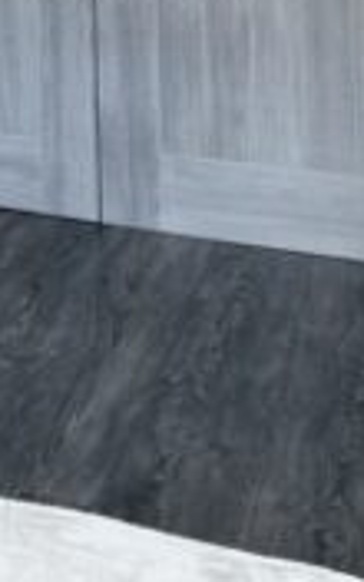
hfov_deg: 12.3
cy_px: -271
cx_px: -453
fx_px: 1413
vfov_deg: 20.3
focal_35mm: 89
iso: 100
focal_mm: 10
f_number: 4.5
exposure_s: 1/6
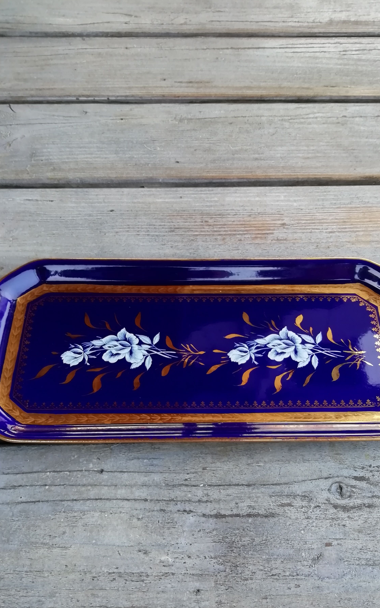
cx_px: 198
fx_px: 530
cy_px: 344
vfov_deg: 59.4
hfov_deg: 39.4
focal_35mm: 32
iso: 64
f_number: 2.2
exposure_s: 1/50
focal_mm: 3.21
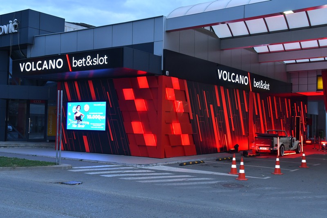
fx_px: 409
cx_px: 164
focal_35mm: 45
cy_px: 109
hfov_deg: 43.6
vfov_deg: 29.9
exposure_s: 1/125
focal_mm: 30
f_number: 5
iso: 1250
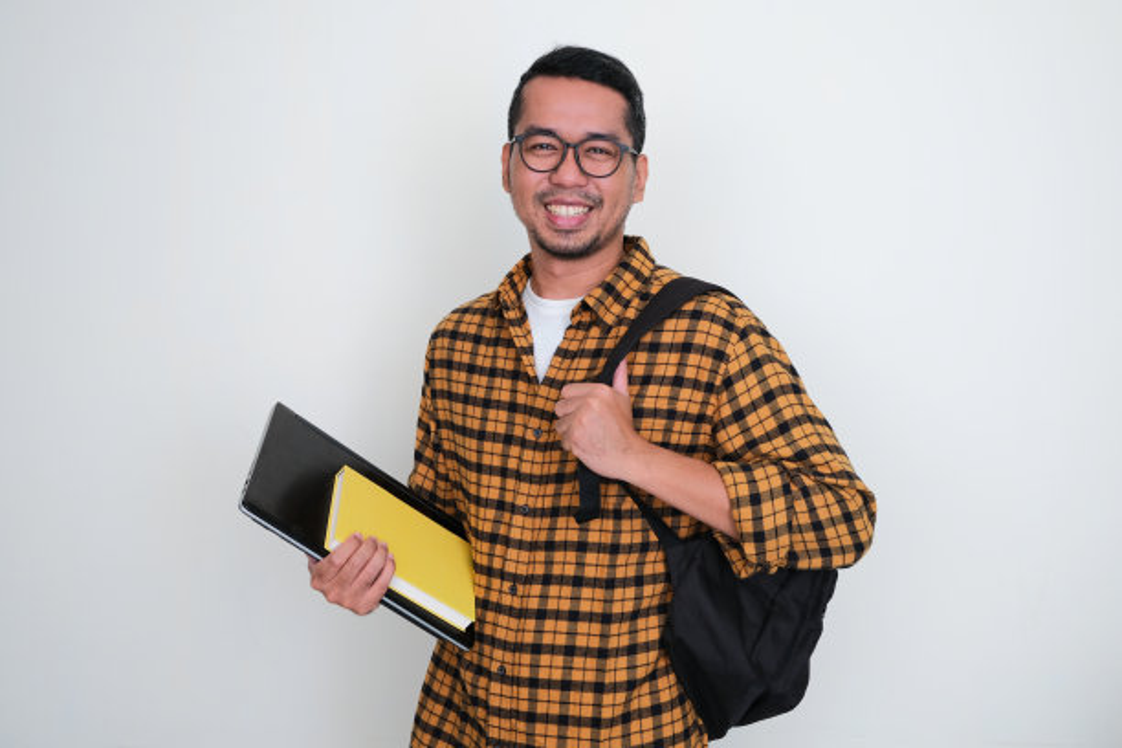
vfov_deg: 37.9
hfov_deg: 54.4
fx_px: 1091
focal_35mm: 35
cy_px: 374
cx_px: 561
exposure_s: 1/100
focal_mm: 23
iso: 160
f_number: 5.6
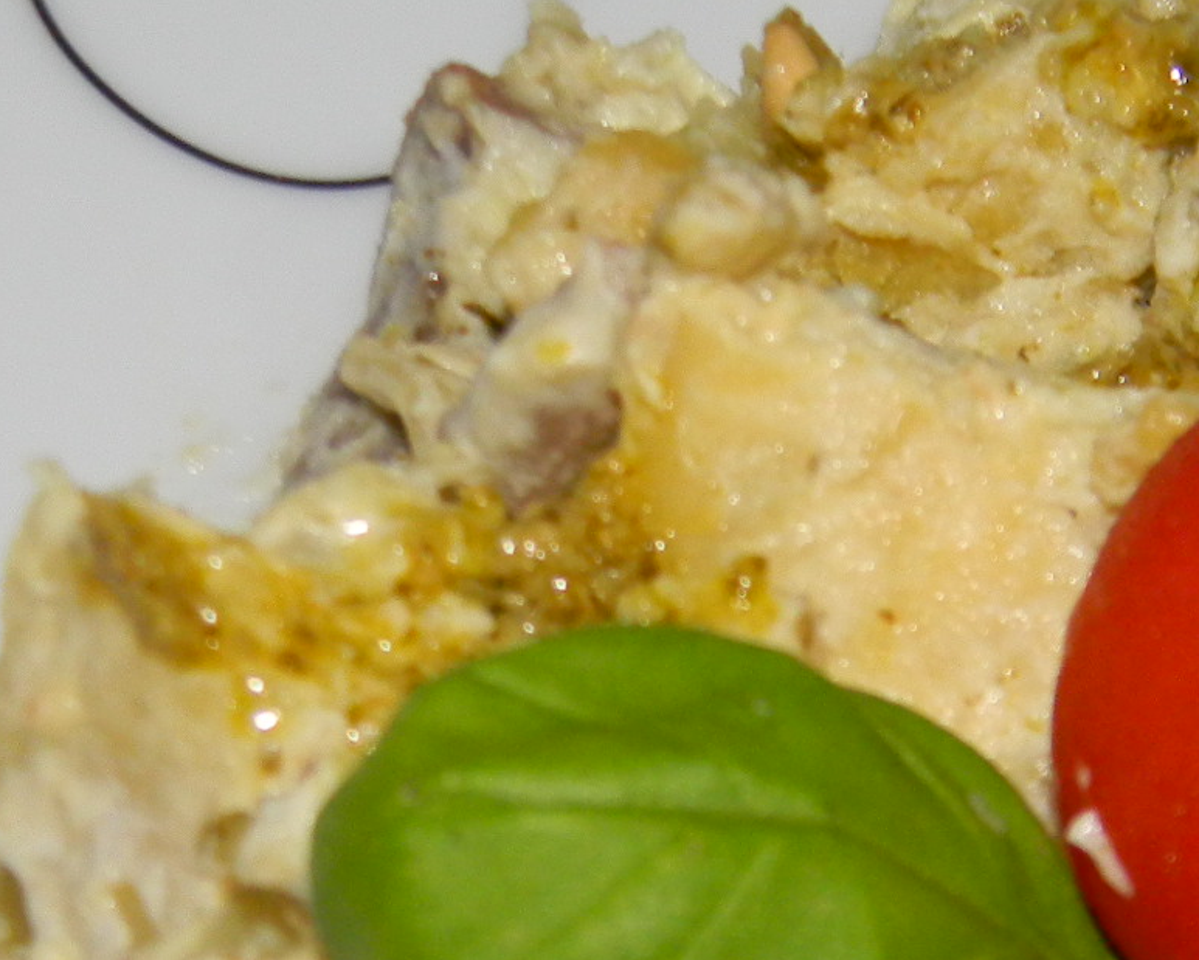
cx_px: 1273
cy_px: 755
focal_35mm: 106
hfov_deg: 17.6
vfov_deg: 14.5
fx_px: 3763
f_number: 7.6
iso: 200
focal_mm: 7.3
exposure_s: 1/30
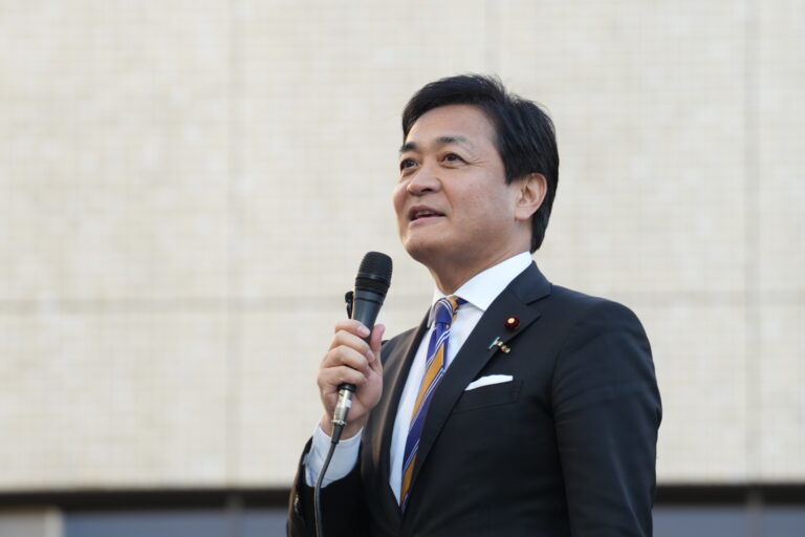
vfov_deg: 4.6
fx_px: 6708
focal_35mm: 300
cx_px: 402
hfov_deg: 6.9
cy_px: 268
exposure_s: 1/60
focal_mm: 200
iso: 250
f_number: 6.3
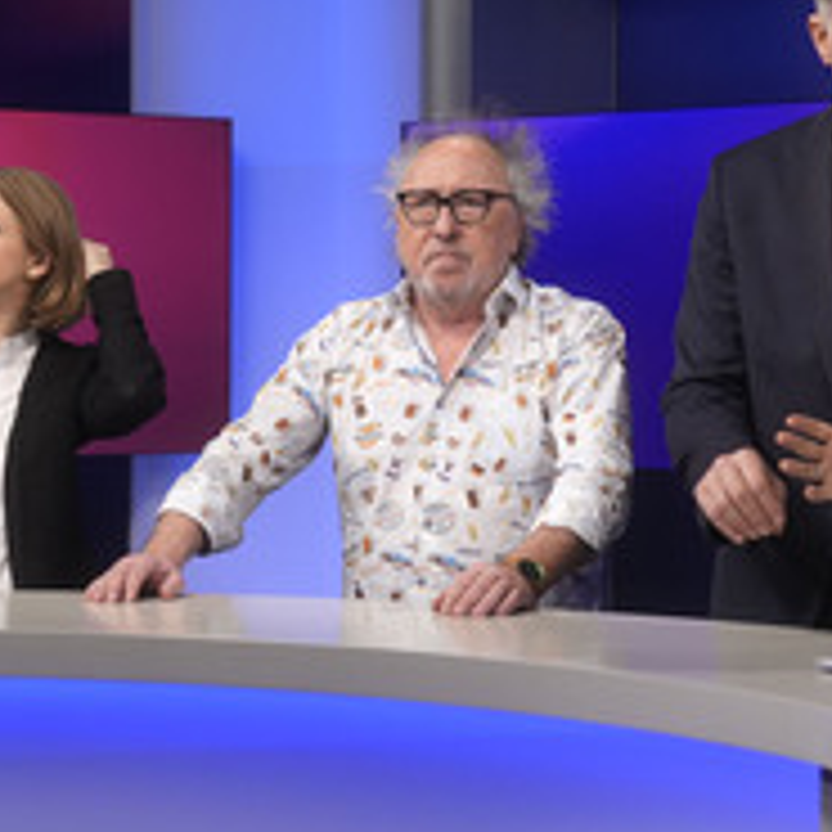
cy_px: 409
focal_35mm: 93
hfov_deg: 18.7
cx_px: 353
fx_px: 2529
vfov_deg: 18.7
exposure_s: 1/320
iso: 640
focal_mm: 30
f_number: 2.2
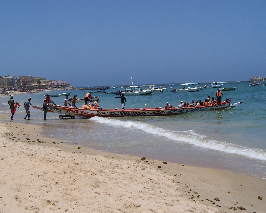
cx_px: 135
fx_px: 354
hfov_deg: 41.2
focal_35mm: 45
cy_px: 107
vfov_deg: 33.4
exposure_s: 1/640
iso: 64
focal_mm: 7.2
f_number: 5.6
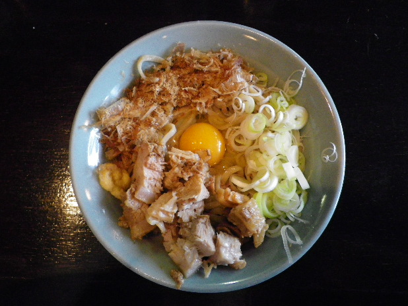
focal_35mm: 29
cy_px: 153
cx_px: 201
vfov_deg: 48.2
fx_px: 342
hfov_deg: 61.7
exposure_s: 1/60
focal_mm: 4.9
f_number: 2.6
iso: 500
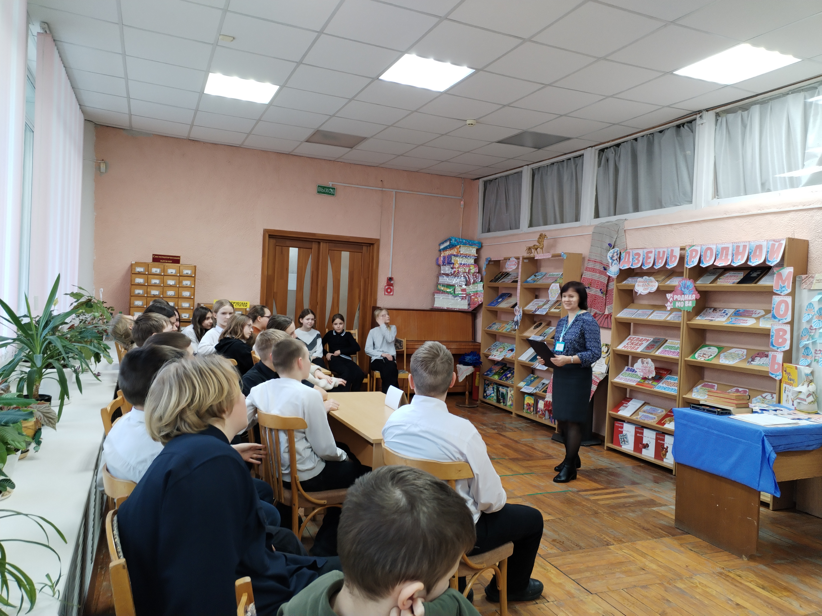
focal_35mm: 29
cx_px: 411
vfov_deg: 48.2
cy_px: 308
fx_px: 689
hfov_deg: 61.7
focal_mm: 4.75
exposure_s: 1/33.3
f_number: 1.8
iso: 295
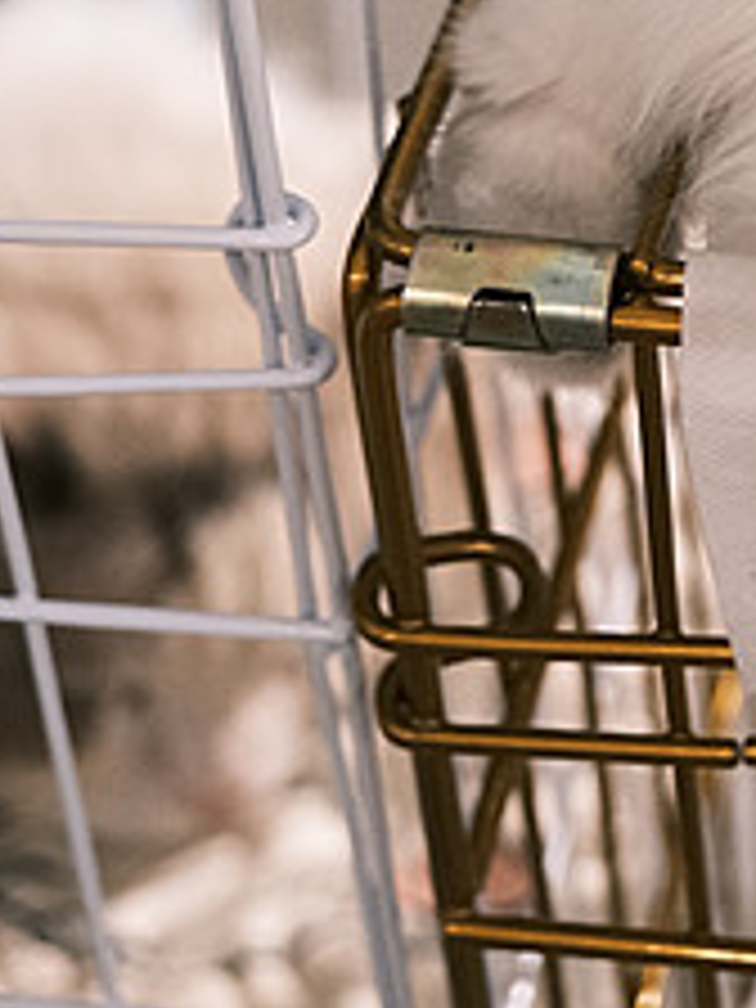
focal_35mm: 120
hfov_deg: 11.9
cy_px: -500
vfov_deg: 15.2
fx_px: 3494
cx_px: 1024
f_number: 2.8
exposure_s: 1/400
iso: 1600
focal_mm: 23.3
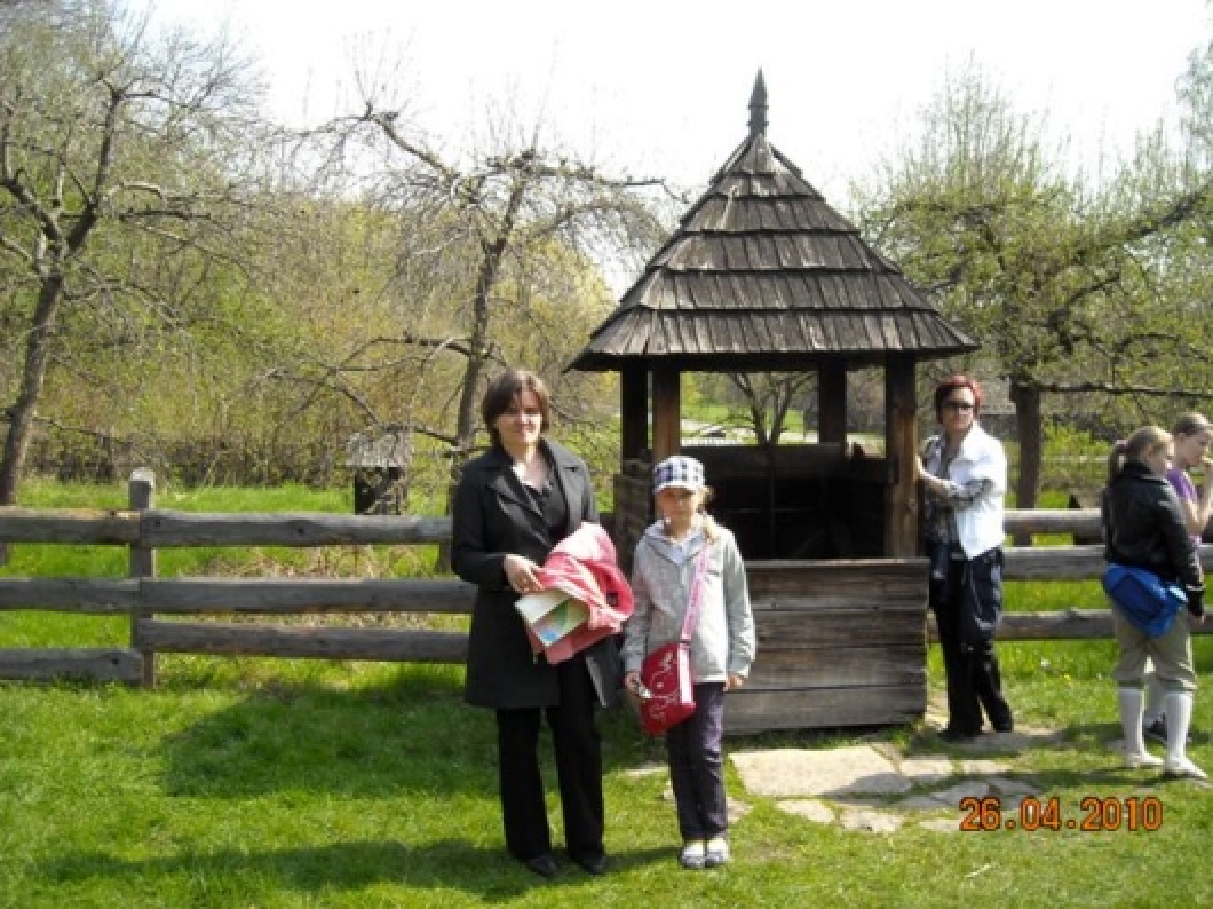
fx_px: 1226
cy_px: 454
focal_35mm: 35
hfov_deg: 52.6
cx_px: 606
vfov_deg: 40.7
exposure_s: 1/284
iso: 64
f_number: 2.8
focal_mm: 5.7
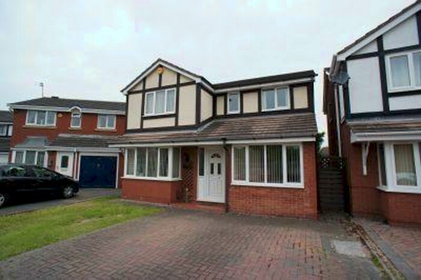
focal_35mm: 24
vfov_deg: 53.1
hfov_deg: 73.8
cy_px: 140
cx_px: 210
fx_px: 281
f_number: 5
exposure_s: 1/500
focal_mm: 16
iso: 200
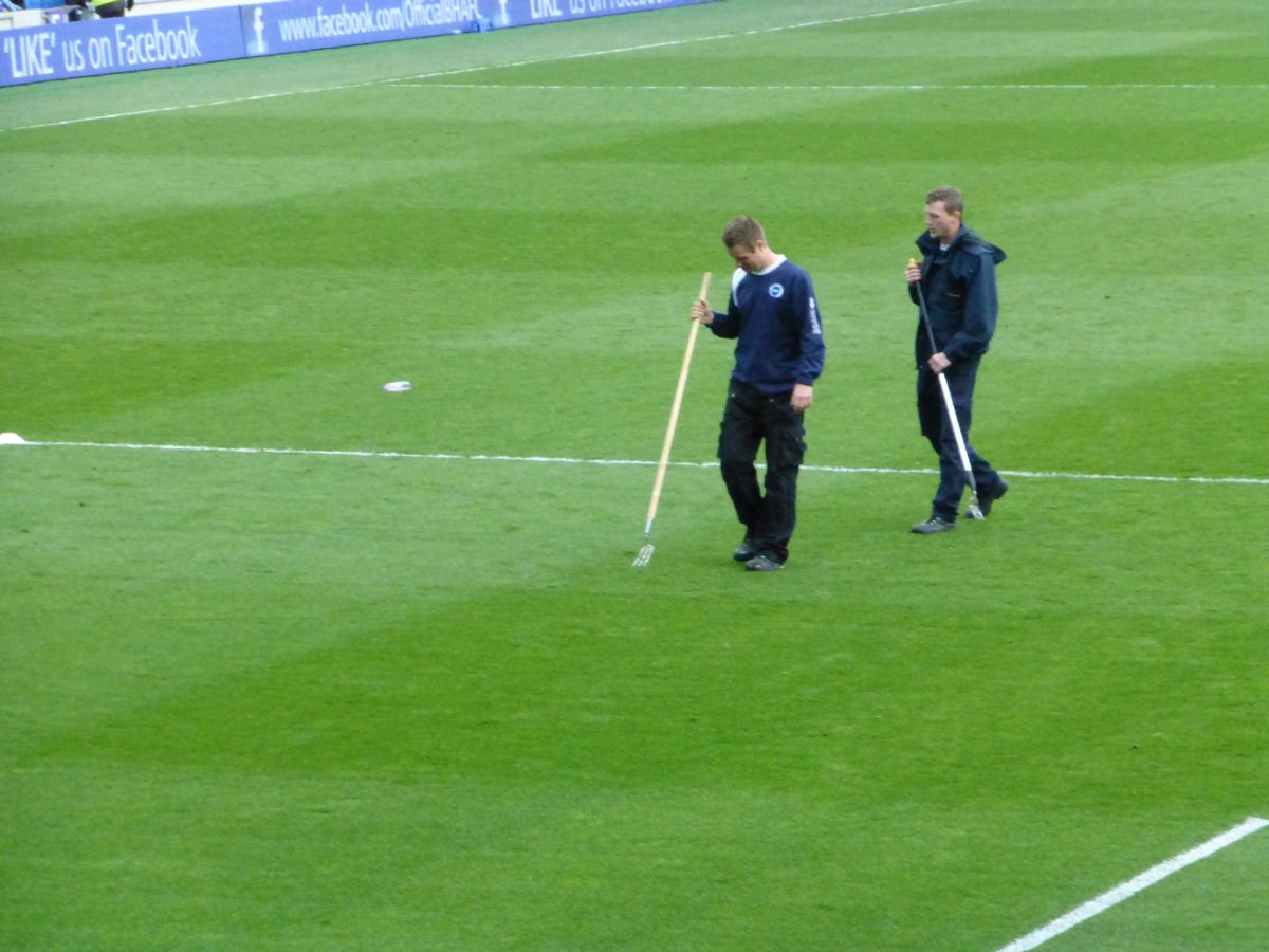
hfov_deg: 9.9
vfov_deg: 7.5
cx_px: 634
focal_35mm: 199
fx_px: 7295
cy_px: 476
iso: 1600
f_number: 5.5
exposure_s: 1/640
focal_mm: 35.6
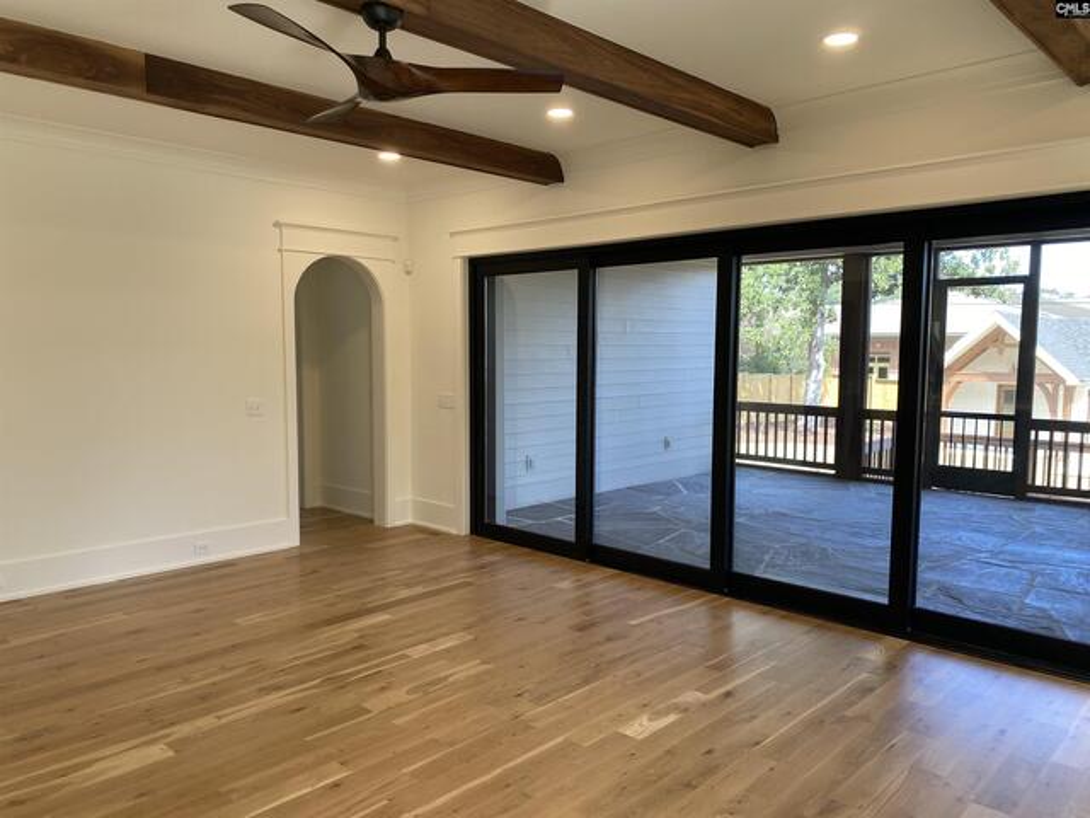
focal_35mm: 26
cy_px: 409
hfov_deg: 67.3
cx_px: 545
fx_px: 819
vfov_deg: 53.1
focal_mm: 4.25
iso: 100
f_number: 1.8
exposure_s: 1/120
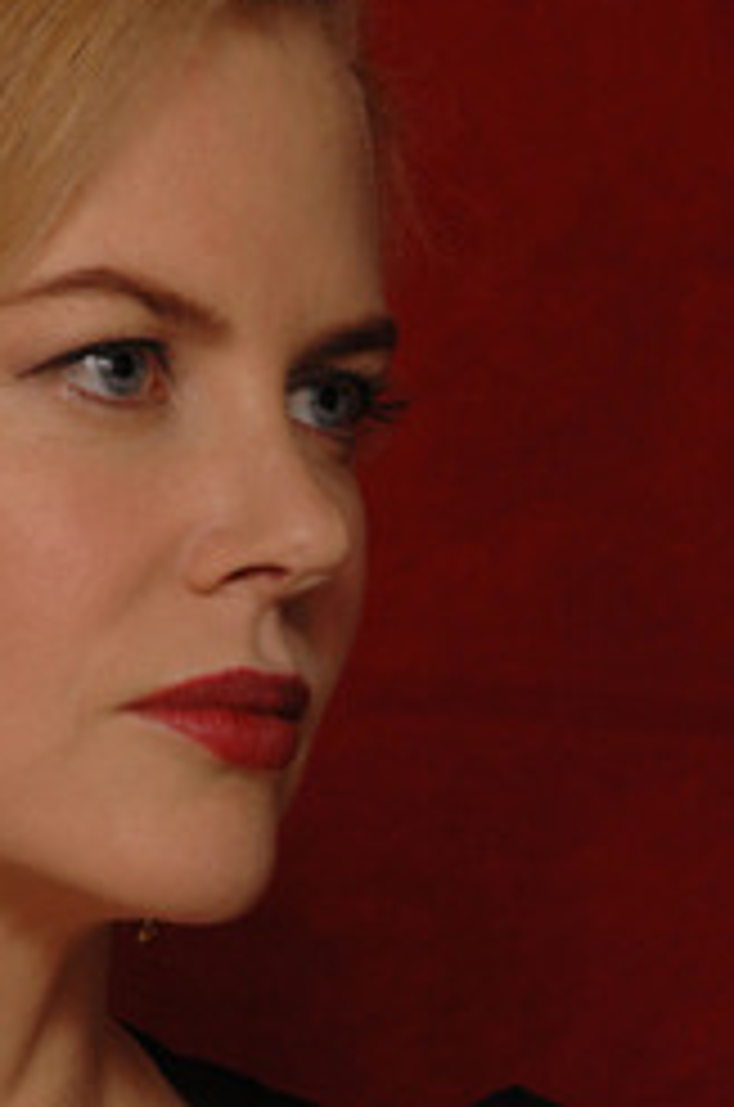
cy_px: 616
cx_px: 162
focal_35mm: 415
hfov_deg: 3.3
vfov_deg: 5.0
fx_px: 12745
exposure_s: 1/1000
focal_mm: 170
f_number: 11
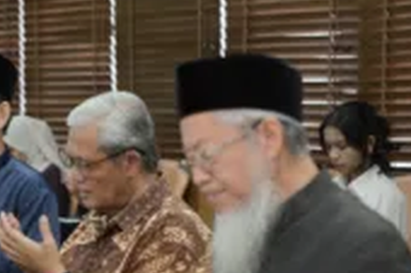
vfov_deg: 8.5
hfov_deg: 12.7
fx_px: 1836
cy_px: 179
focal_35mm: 161
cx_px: 66
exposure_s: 1/80
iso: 500
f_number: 2.8
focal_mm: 70
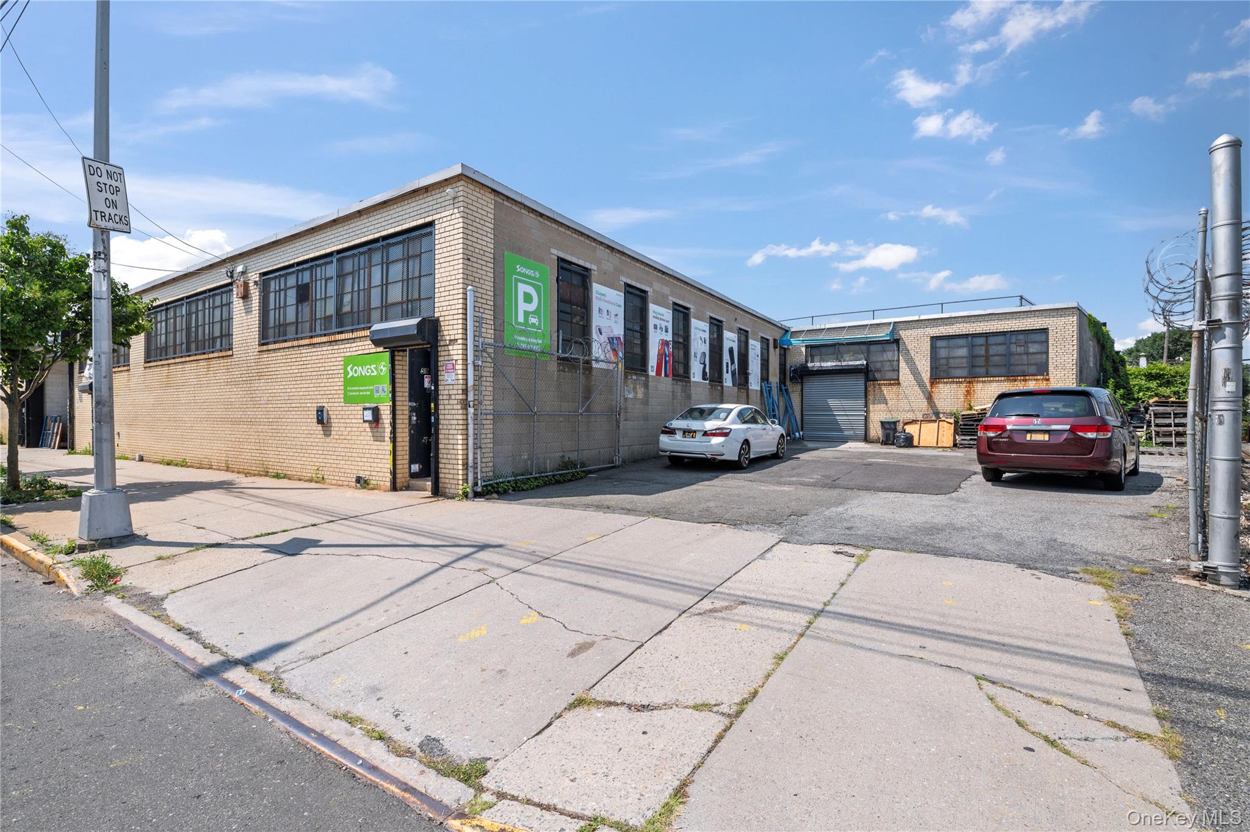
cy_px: 416
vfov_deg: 77.2
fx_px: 520
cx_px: 625
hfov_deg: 100.4
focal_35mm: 15
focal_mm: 15
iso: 100
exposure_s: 1/400
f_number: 8
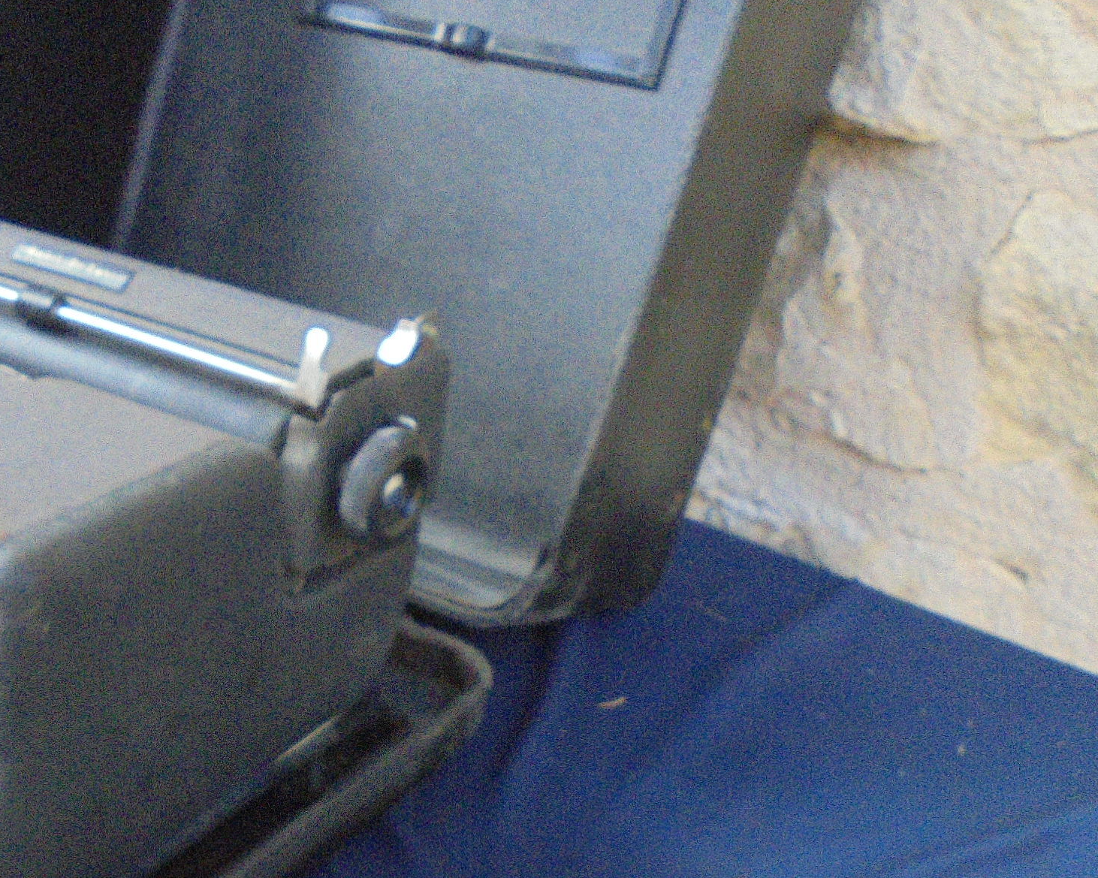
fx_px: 1462
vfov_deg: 32.4
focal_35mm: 45
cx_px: 305
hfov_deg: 40.3
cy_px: 715
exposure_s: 1/250
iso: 640
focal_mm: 4.6
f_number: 3.5
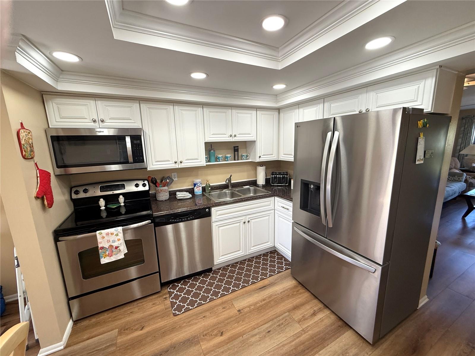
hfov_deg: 102.1
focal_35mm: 14
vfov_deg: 85.7
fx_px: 192
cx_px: 238
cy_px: 178
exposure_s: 1/120
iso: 125
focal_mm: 2.22
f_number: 2.2
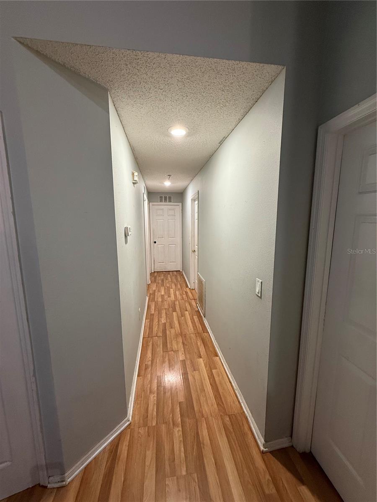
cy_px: 251
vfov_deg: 102.1
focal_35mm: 14
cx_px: 188
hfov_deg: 85.7
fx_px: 203
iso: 250
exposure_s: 1/60
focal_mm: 2.22
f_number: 2.2
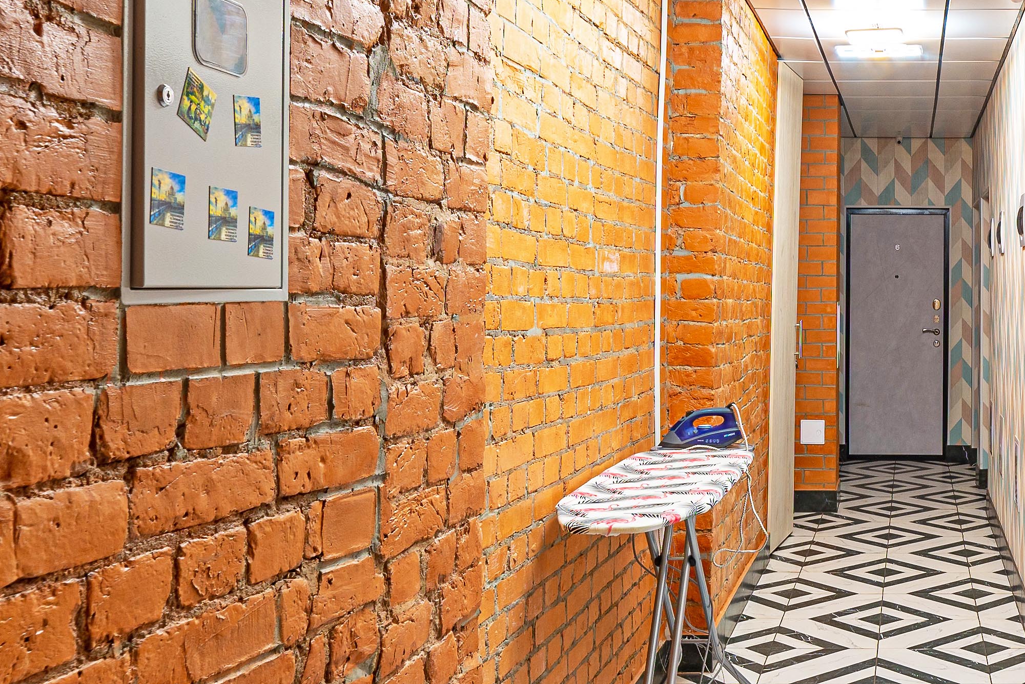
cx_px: 914
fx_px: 1196
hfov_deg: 42.7
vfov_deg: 31.9
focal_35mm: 42
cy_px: 287
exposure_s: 1/3
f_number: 9
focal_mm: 14
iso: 100
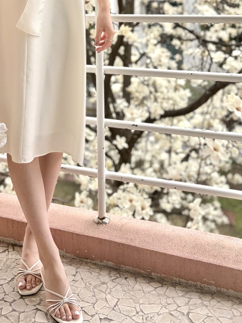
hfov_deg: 33.4
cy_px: 65
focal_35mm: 42
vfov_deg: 42.8
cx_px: 52
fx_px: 392
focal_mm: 5.96
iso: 64
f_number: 1.6
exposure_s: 1/1420
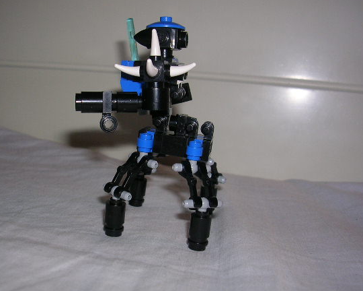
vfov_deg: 34.1
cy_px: 141
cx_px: 157
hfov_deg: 41.9
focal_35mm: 44
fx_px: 473
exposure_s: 1/60.1
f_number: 2.8
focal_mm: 5.8
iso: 50
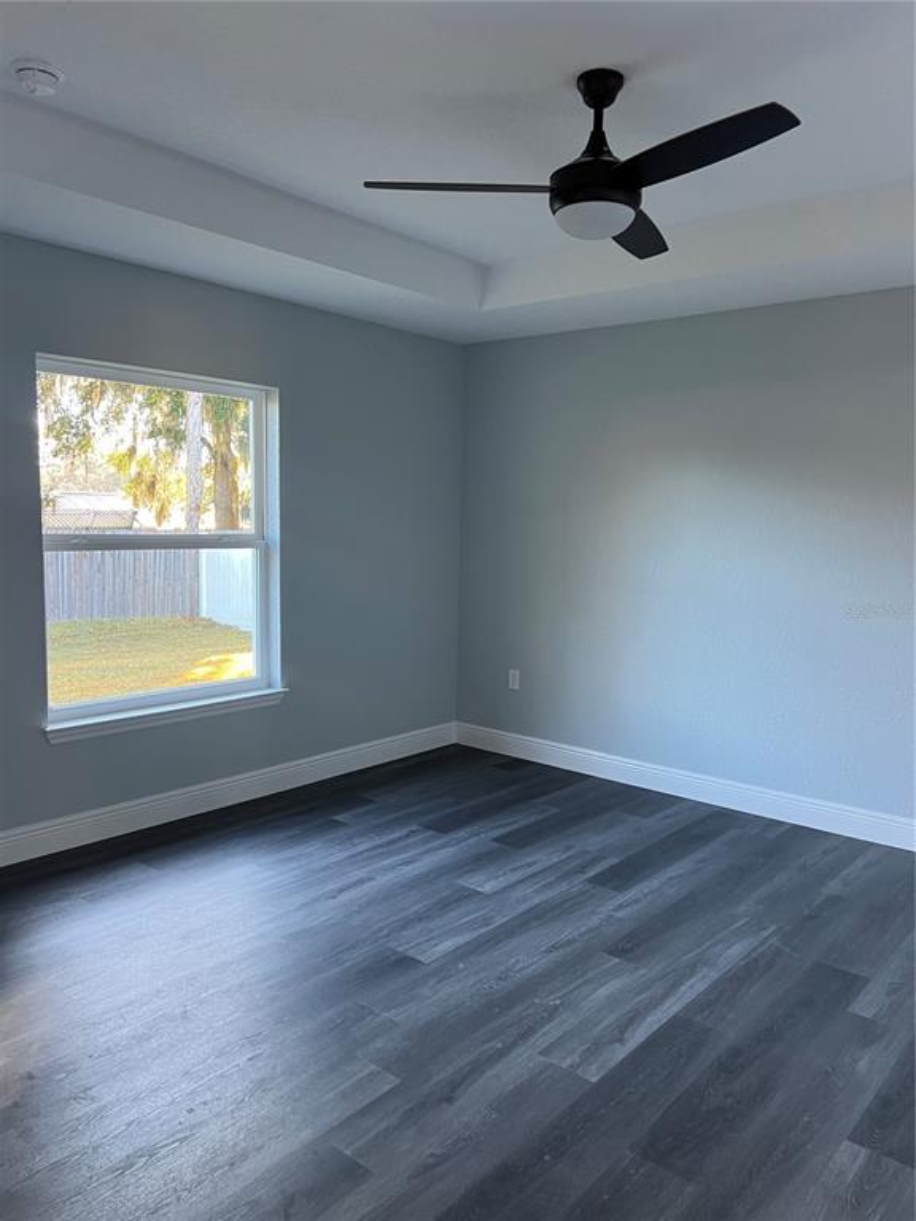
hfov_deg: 53.1
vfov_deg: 67.3
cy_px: 610
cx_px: 458
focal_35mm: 26
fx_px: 917
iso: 100
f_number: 1.5
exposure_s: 1/60
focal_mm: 5.7
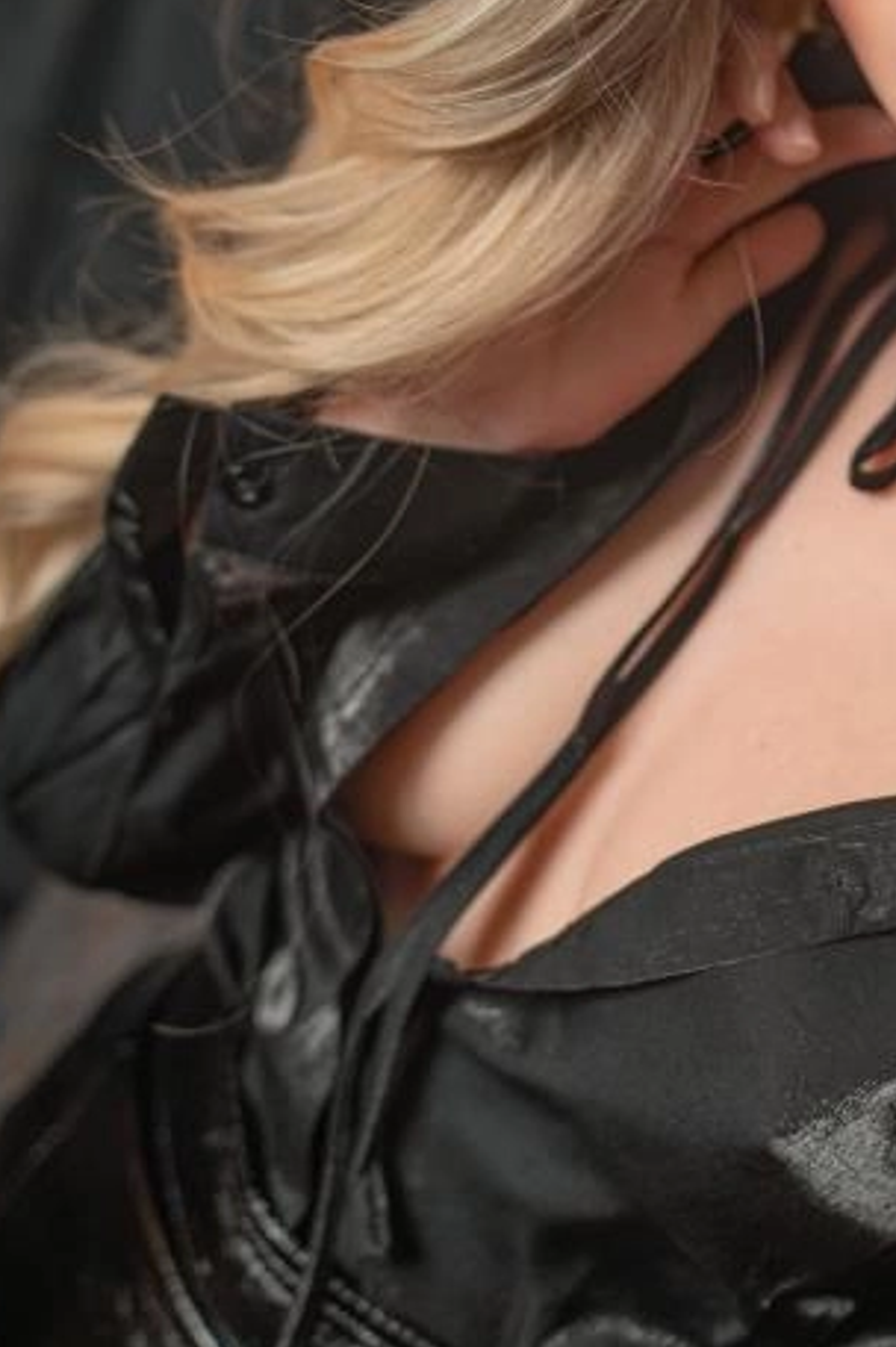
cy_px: 398
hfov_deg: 19.3
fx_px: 2580
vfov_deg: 29.0
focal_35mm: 69
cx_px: 843
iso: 100
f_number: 2
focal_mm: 35
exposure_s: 1/80
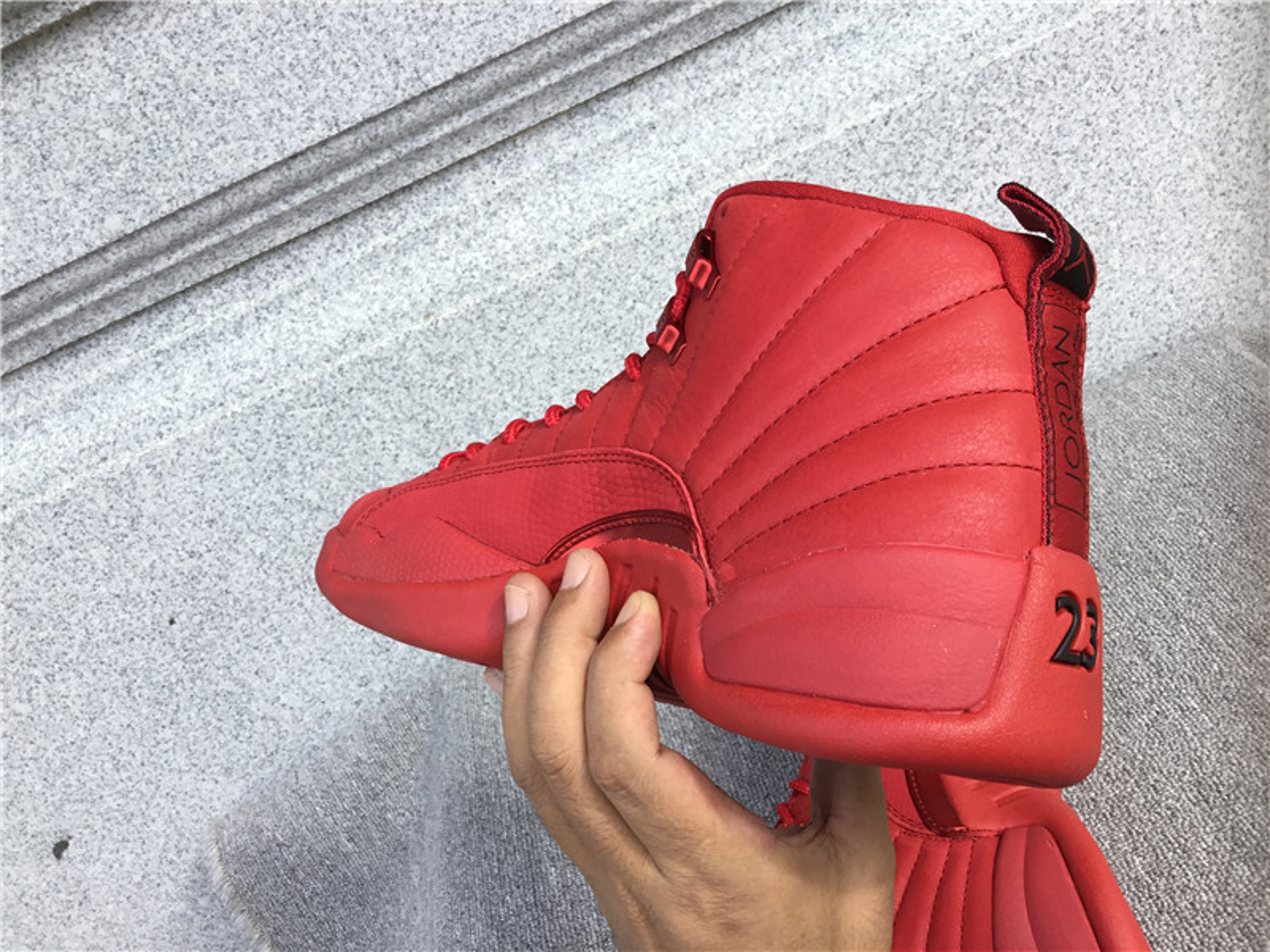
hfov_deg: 58.4
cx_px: 635
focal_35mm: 31
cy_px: 476
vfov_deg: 45.4
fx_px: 1137
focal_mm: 3.3
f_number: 2.4
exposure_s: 1/249
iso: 25
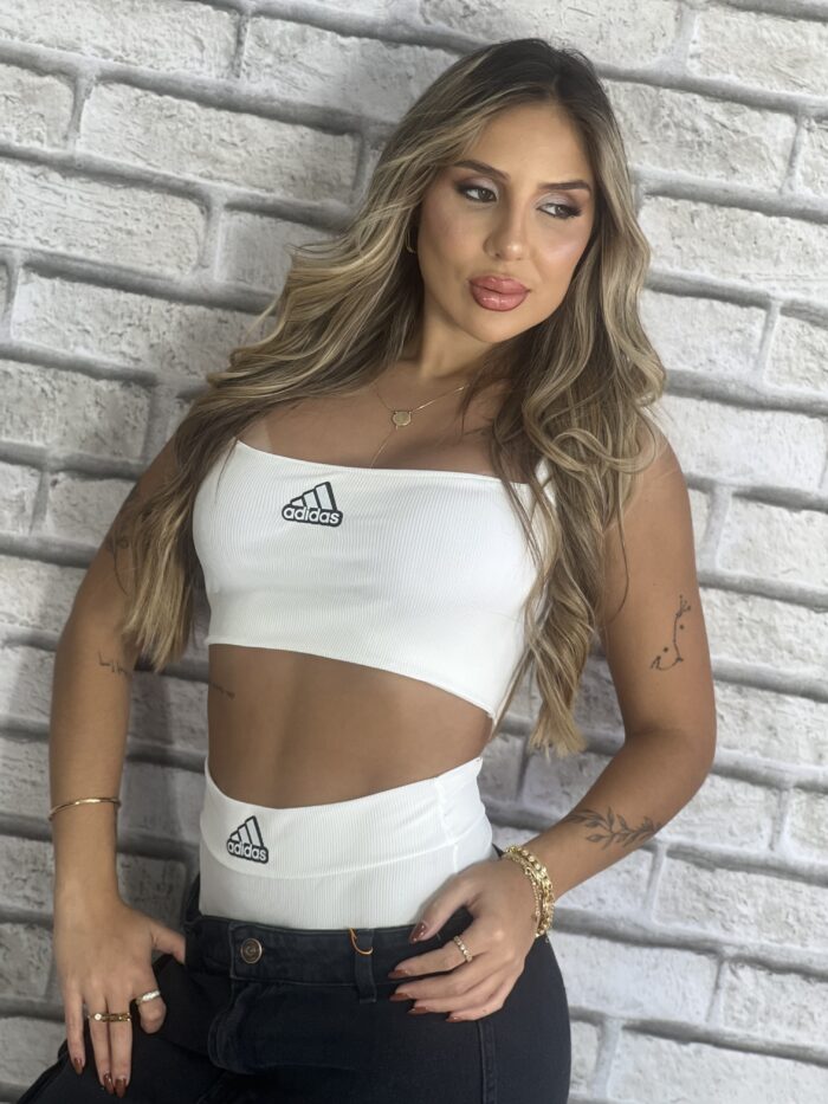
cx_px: 414
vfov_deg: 25.3
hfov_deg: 19.1
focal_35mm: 77
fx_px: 2455
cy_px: 552
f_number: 2.8
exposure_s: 1/120
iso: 100
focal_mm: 9
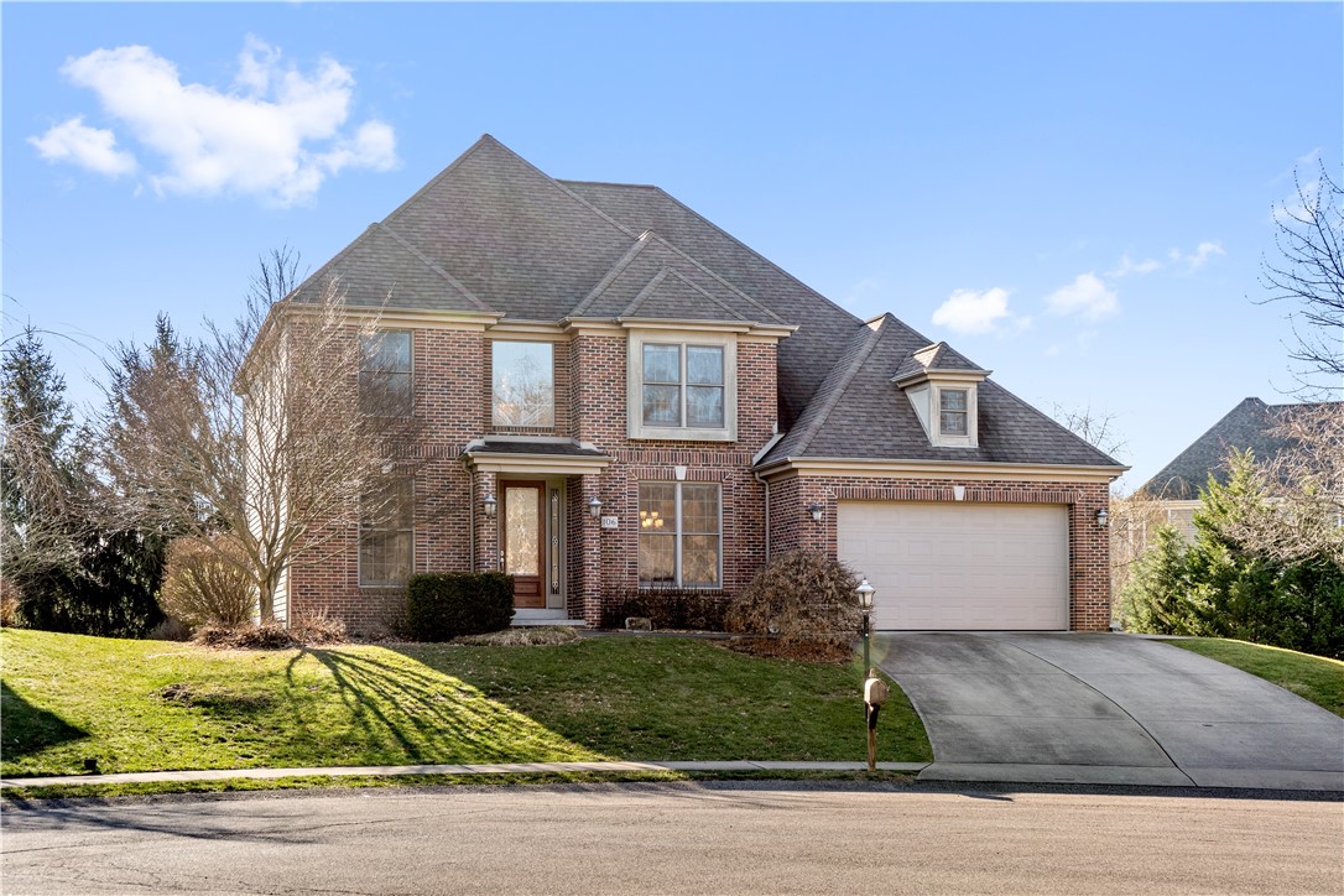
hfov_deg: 40.3
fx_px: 1829
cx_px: 672
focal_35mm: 49
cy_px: 448
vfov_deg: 27.5
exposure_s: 1/200
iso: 125
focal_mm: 49
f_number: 8
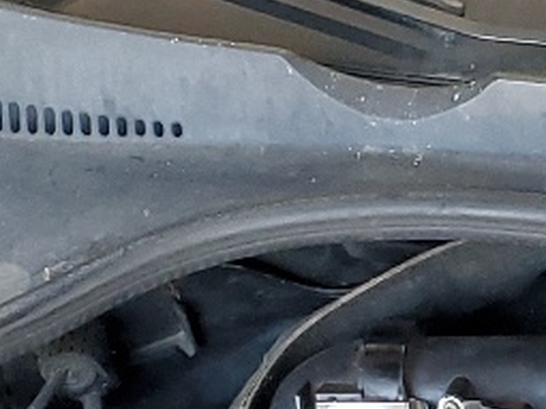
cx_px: 946
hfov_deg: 11.4
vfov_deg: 8.7
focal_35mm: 163
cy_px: 752
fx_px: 2570
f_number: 1.5
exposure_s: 1/120
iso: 87
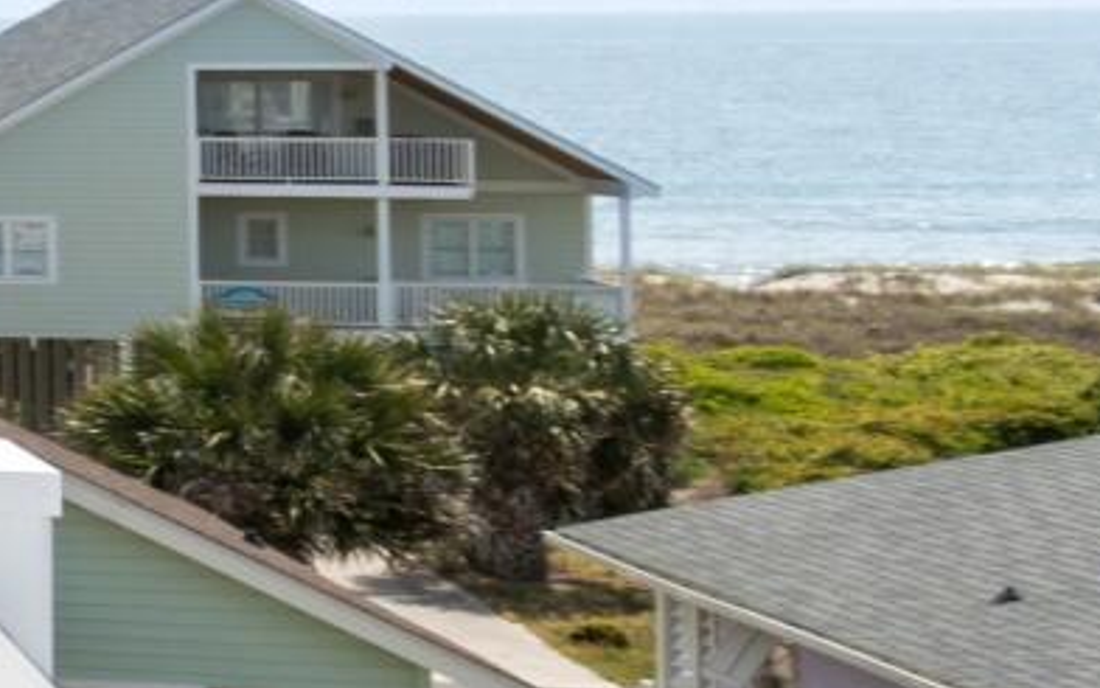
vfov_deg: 11.1
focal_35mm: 117
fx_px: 3507
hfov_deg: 9.7
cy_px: 62
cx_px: -2685
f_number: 8
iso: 100
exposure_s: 1/250
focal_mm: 10
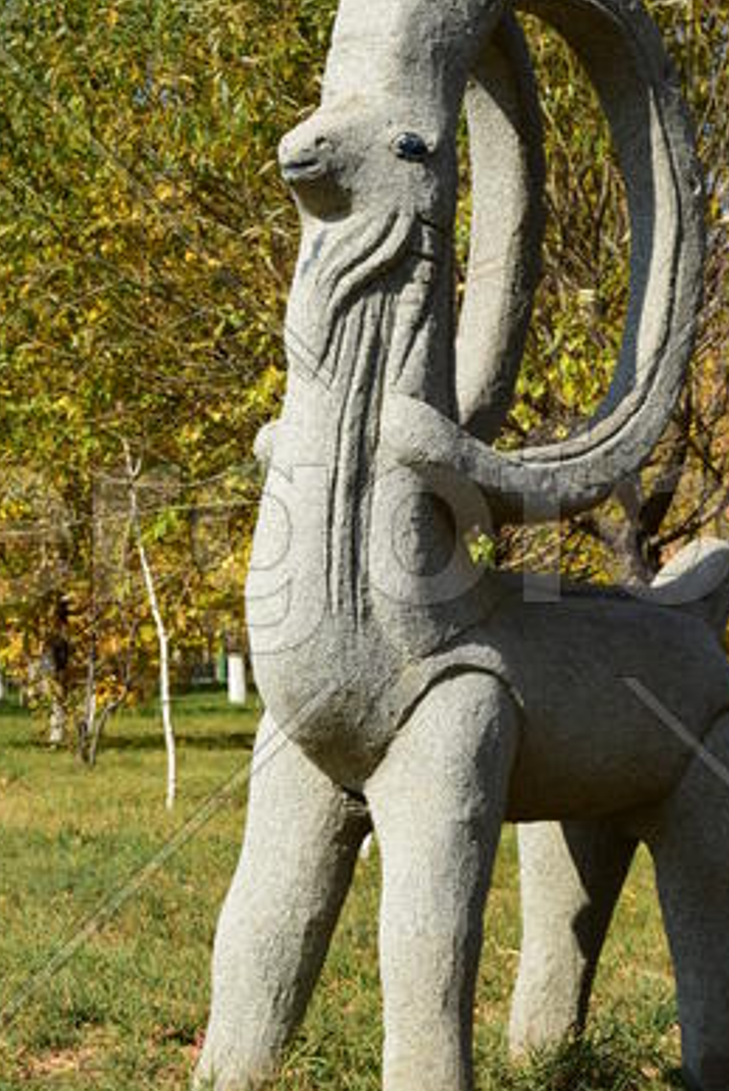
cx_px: 483
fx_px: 3399
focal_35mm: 112
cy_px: 534
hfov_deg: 12.2
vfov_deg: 18.3
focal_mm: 50
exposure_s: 1/125
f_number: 11
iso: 100
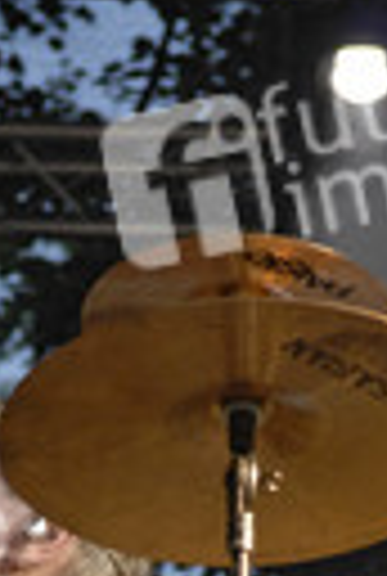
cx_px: -72
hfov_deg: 5.3
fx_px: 4131
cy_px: 837
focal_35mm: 258
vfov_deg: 7.8
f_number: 5
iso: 640
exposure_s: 1/320
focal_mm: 55
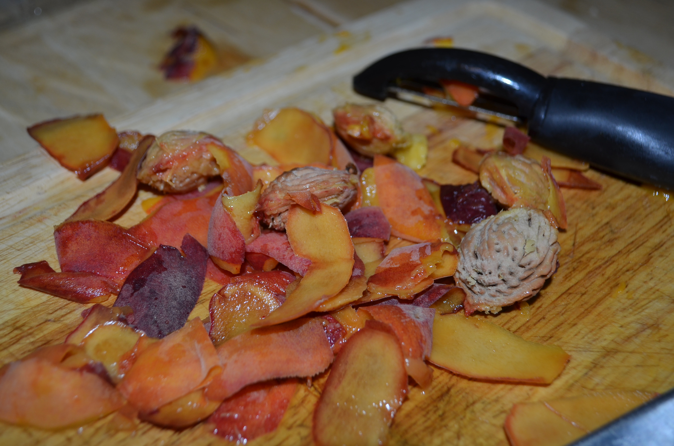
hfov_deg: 46.5
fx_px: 785
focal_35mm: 42
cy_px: 223
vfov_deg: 31.8
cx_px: 337
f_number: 5.6
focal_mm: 28
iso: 200
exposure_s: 1/125
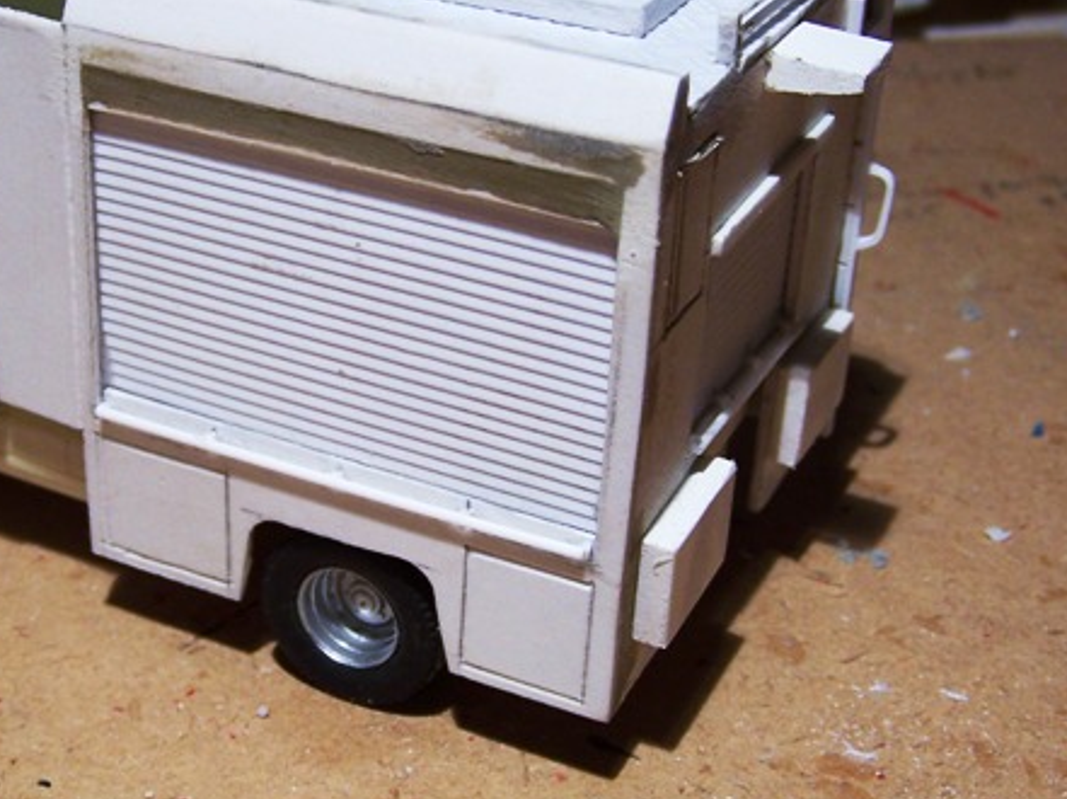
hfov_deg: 28.1
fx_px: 2125
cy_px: 358
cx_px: 390
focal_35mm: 69
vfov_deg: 21.3
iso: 80
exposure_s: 1/30
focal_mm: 6.3
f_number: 2.8
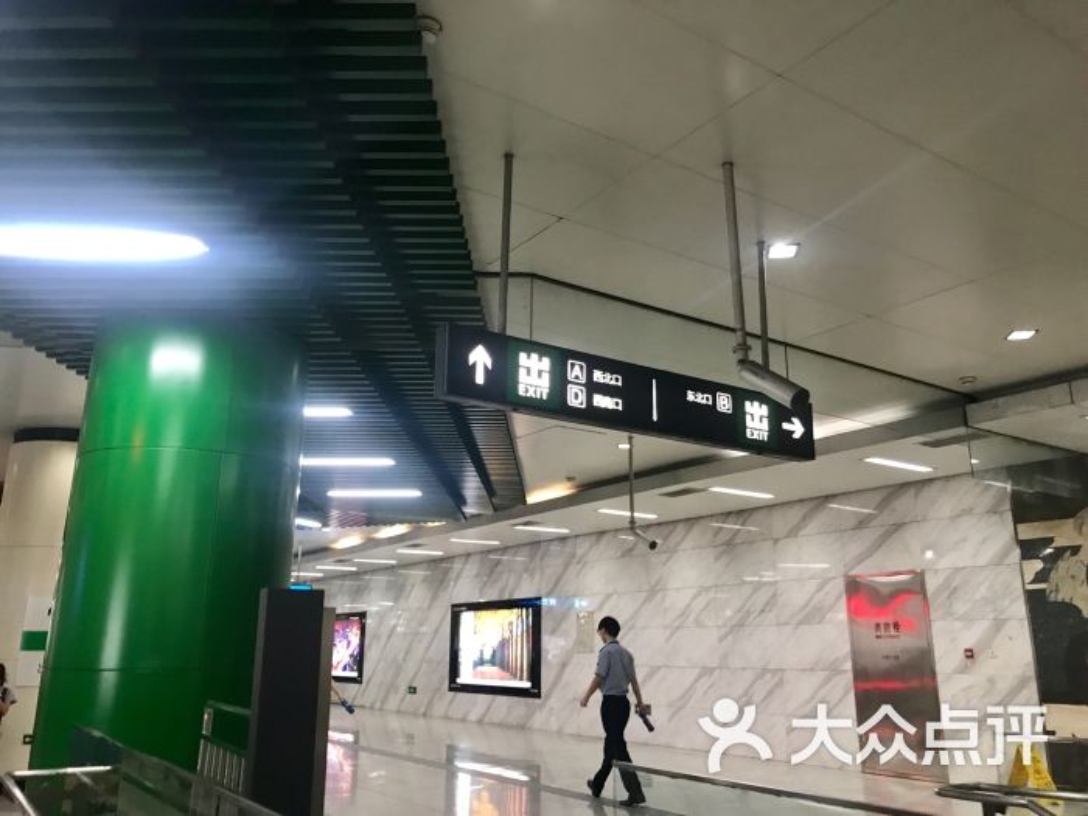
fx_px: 880
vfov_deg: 49.7
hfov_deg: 63.4
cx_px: 544
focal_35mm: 28
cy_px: 408
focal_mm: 3.99
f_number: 1.8
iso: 64
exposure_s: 1/17
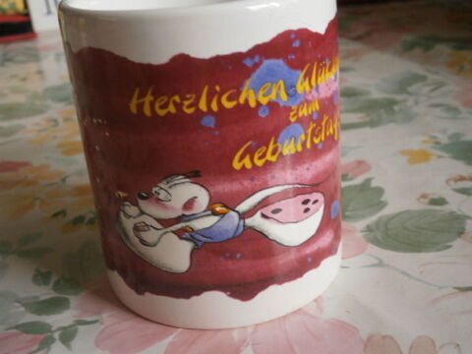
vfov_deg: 30.9
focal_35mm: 47
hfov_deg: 40.4
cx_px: 236
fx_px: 641
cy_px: 177
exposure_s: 1/13
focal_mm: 8.3
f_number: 3.4
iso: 200
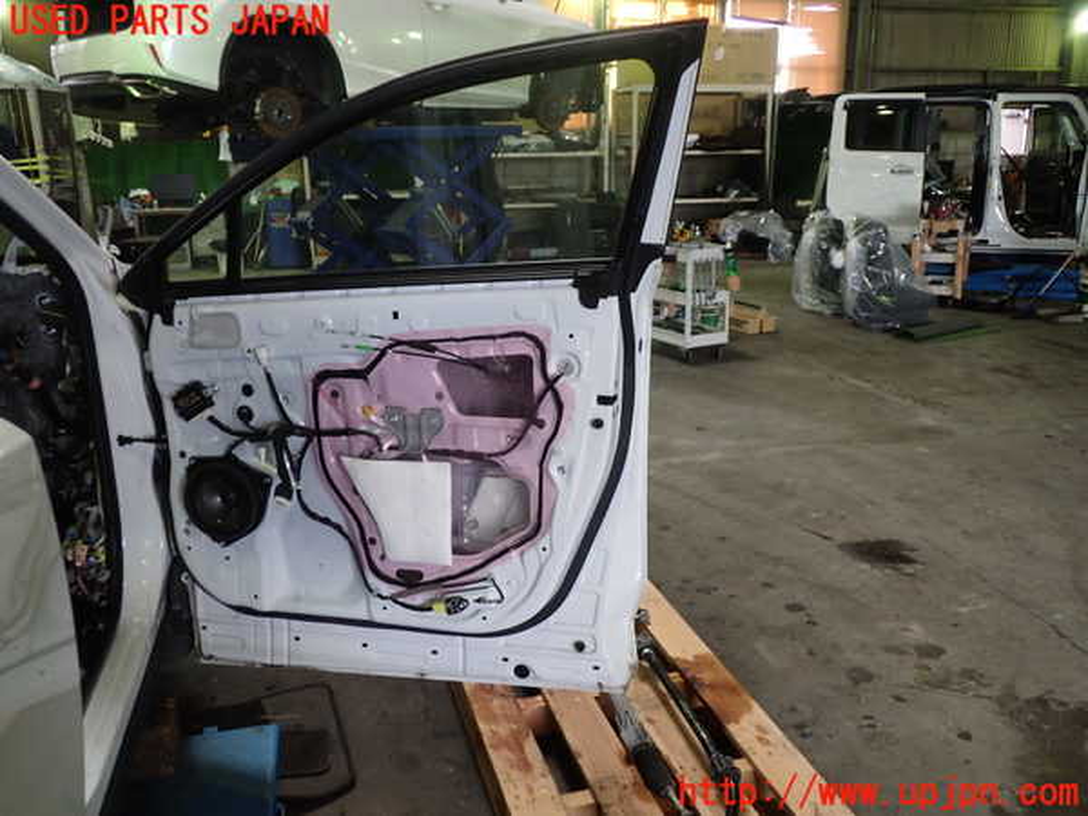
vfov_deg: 46.8
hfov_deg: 60.0
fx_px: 943
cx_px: 544
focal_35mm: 30
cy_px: 408
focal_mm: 5.4
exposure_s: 1/60
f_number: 2.3
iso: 200
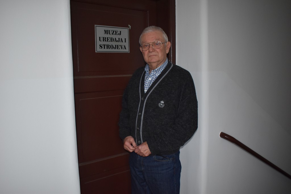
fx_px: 243
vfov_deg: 43.6
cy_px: 97
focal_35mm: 30
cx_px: 146
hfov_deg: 61.9
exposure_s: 1/125
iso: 800
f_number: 3.5
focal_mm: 20
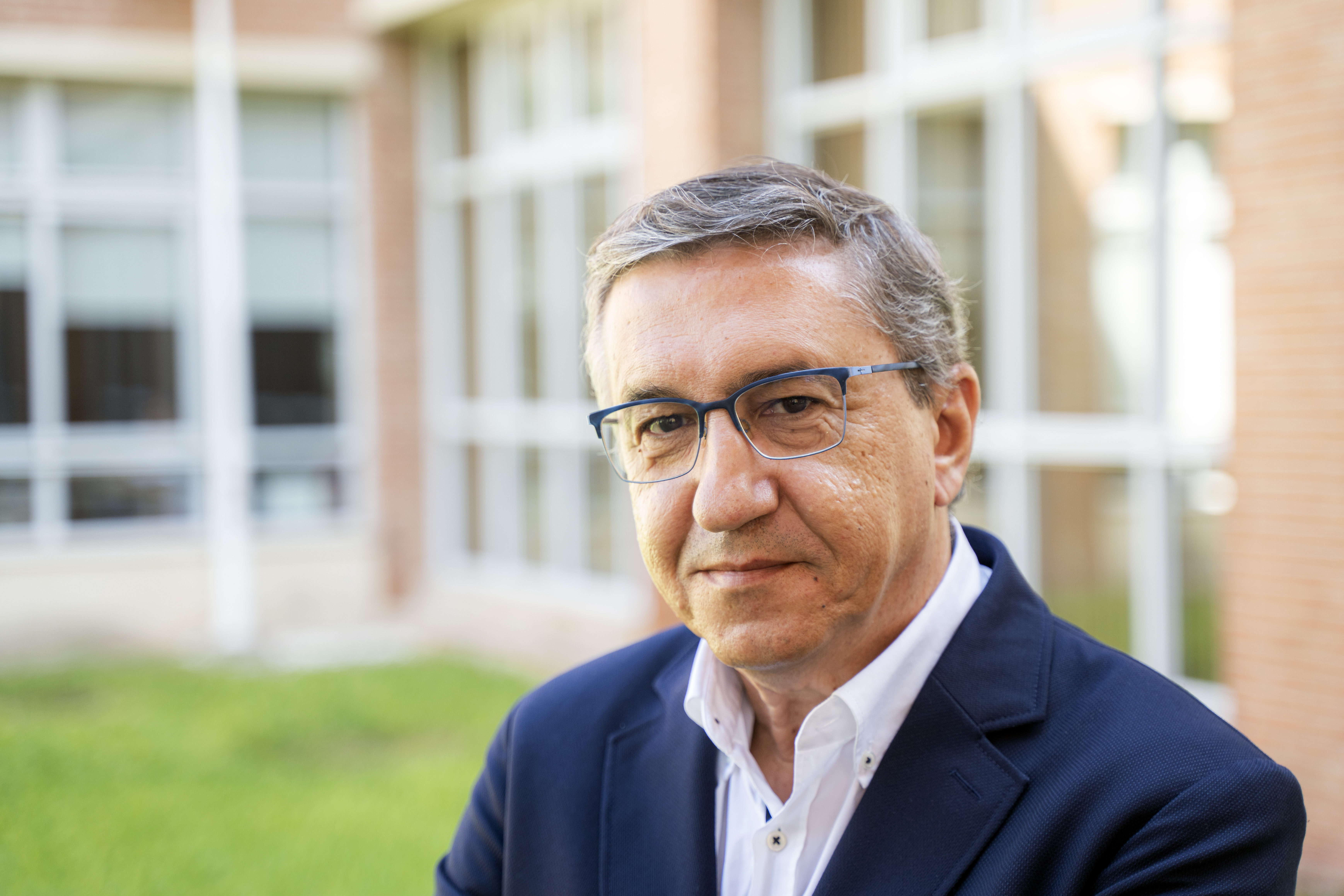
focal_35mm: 67
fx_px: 2501
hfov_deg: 30.1
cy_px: 448
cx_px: 672
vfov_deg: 20.3
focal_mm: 67
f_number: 2.8
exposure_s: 1/400
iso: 320
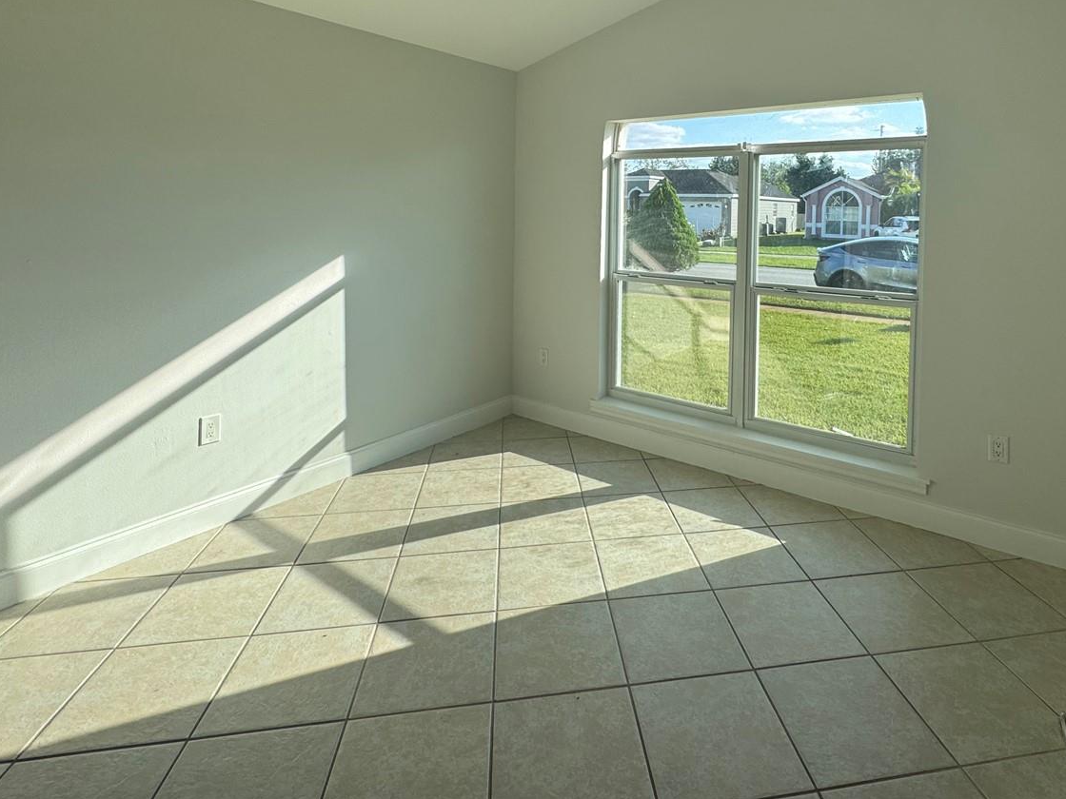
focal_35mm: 20
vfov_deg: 63.3
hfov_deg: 81.1
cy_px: 232
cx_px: 619
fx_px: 616
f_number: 2.2
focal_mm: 2.22
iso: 40
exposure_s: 1/879
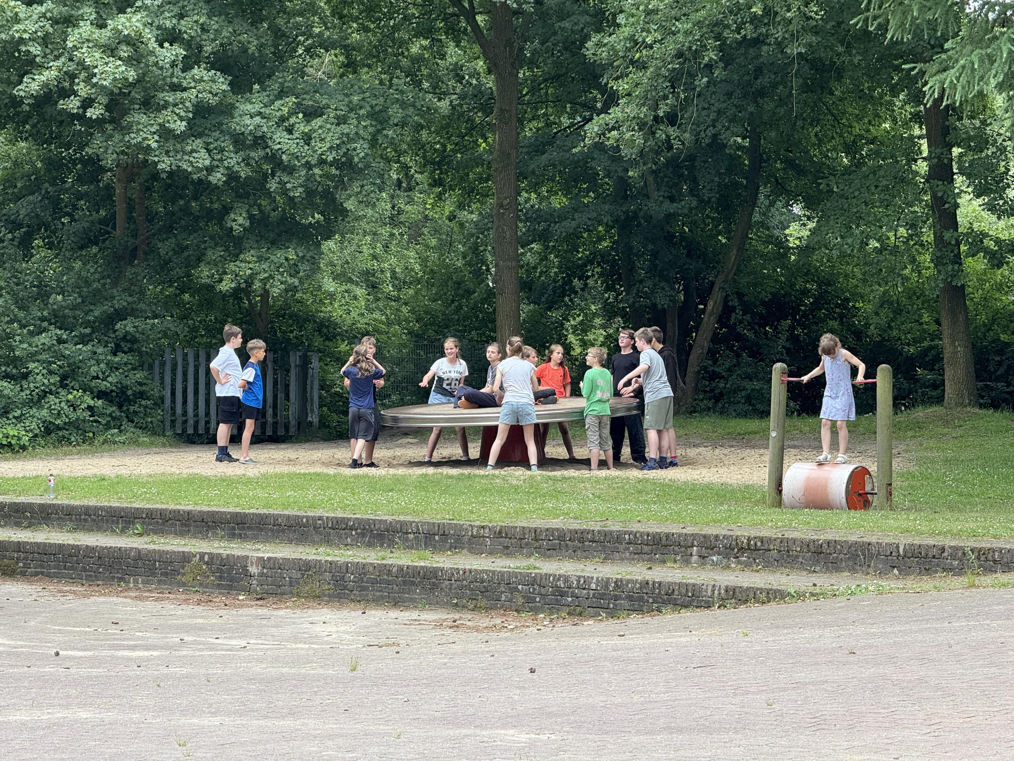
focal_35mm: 120
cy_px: 380
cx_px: 507
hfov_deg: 16.4
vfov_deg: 12.3
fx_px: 3515
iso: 64
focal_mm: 15.66
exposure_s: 1/159
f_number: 2.8
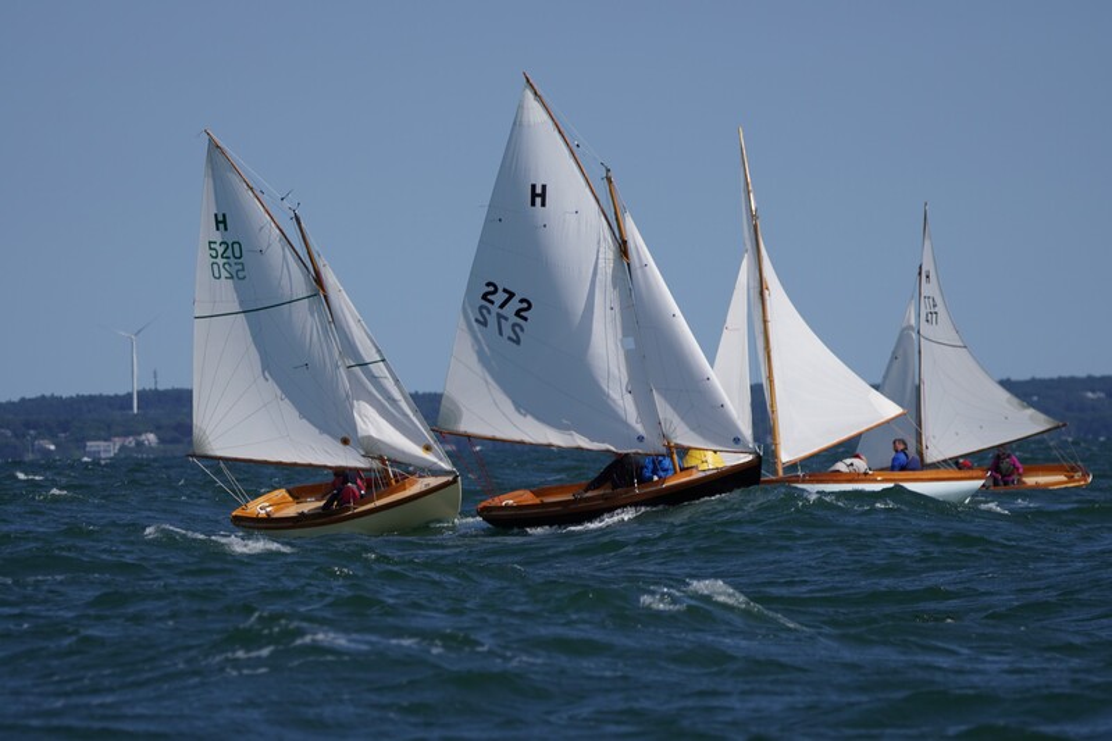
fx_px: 9774
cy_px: 370
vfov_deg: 4.3
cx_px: 556
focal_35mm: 316
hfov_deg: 6.5
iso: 100
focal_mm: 211
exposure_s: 1/1250
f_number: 5.6
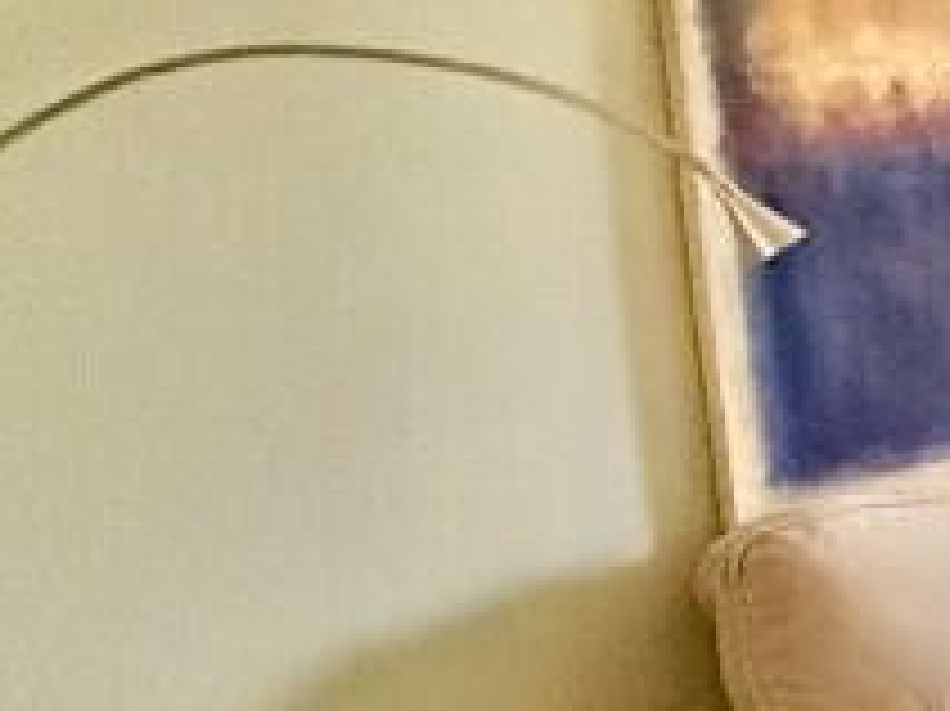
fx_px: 1865
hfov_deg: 16.9
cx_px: 2085
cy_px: 243
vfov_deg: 21.5
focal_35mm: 68
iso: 1000
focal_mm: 2.22
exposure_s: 1/60
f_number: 2.2
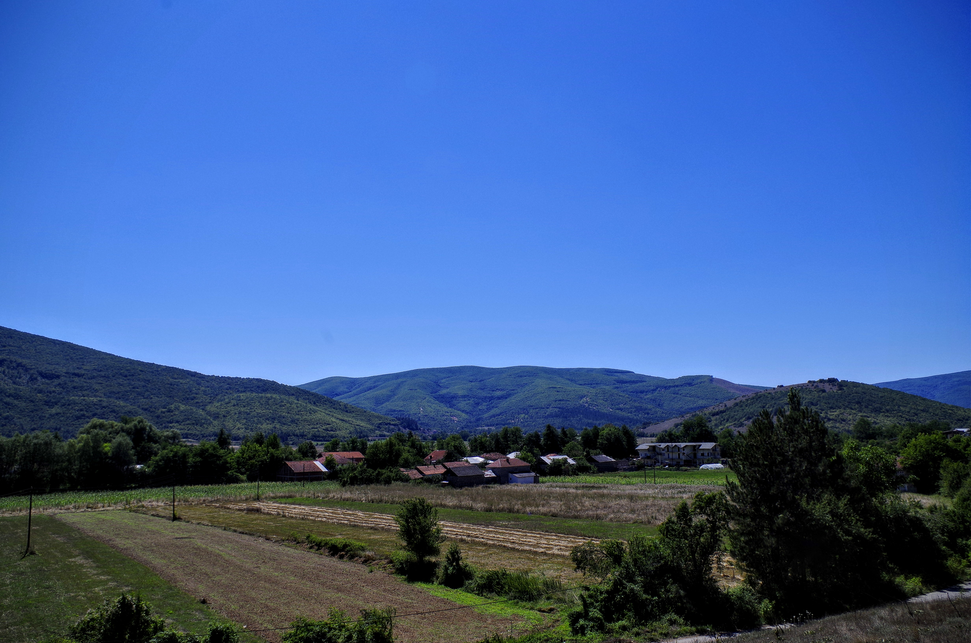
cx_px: 486
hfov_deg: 67.5
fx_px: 727
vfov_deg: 47.7
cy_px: 322
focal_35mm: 27
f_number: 8
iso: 200
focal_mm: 18
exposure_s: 1/800
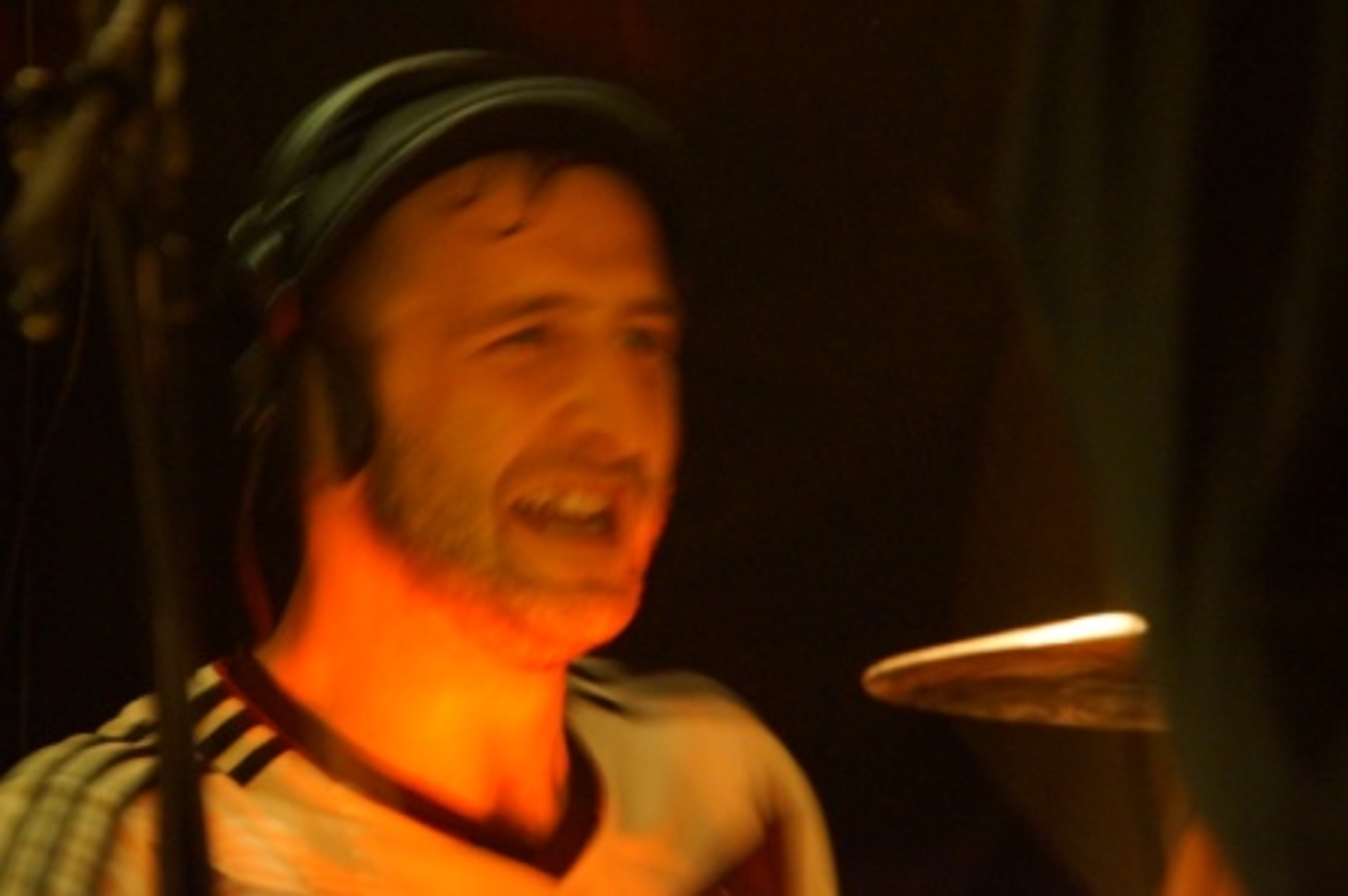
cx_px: 674
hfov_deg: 5.5
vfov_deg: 3.7
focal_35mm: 375
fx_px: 14031
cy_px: 448
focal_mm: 250
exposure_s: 1/15
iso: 3200
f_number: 6.3
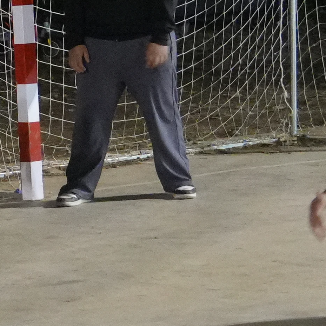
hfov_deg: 7.7
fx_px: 2355
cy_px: 86
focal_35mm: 221
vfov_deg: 7.9
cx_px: -234
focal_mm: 26
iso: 6400
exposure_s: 1/100
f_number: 4
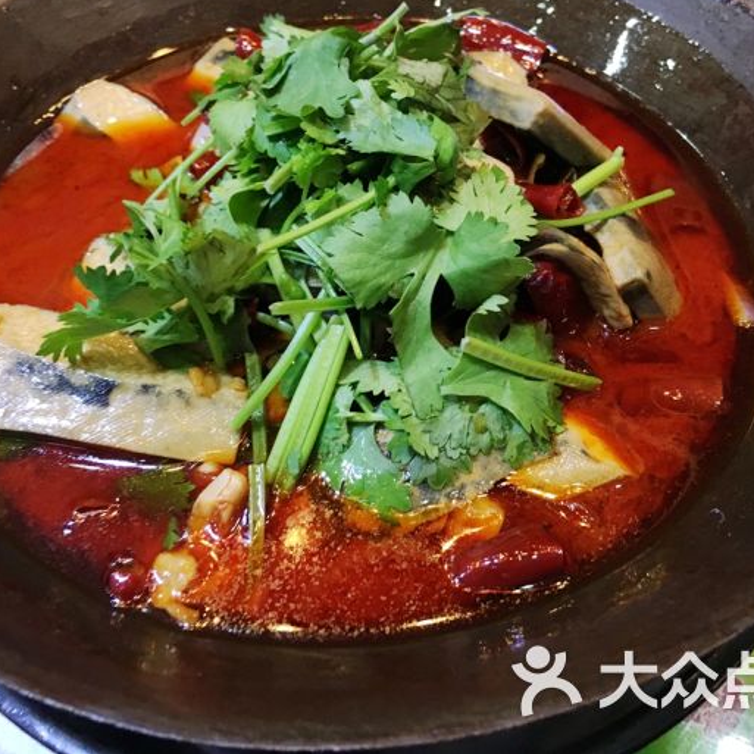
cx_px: 366
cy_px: 371
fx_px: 863
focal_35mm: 35
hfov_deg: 47.2
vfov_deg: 47.2
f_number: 2.2
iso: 200
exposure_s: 1/17
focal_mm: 4.15
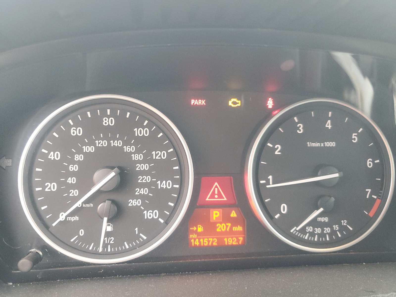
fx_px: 297
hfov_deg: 67.3
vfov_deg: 53.1
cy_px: 148
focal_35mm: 26
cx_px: 198
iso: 292
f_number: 1.5
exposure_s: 1/40
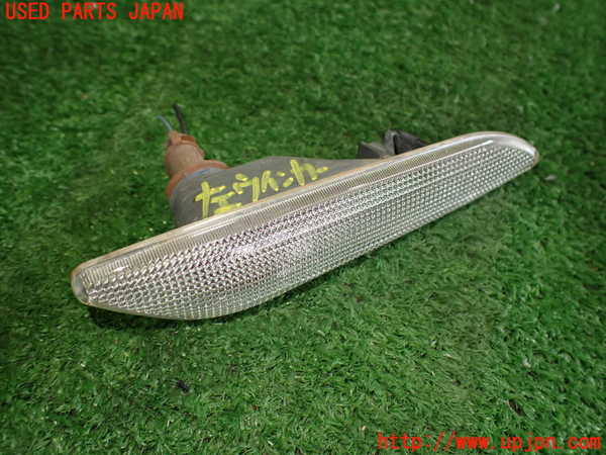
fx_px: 525
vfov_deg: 46.8
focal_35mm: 30
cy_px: 228
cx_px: 303
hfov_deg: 60.0
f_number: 2.3
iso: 400
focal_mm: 5.4
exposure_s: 1/125
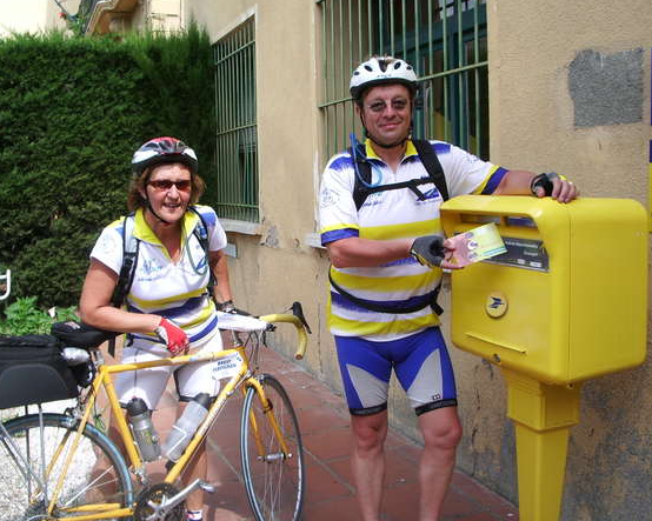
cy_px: 259
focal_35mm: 37
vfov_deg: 40.1
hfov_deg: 49.1
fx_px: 714
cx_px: 307
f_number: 4.3
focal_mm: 5.8
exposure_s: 1/125
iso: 50
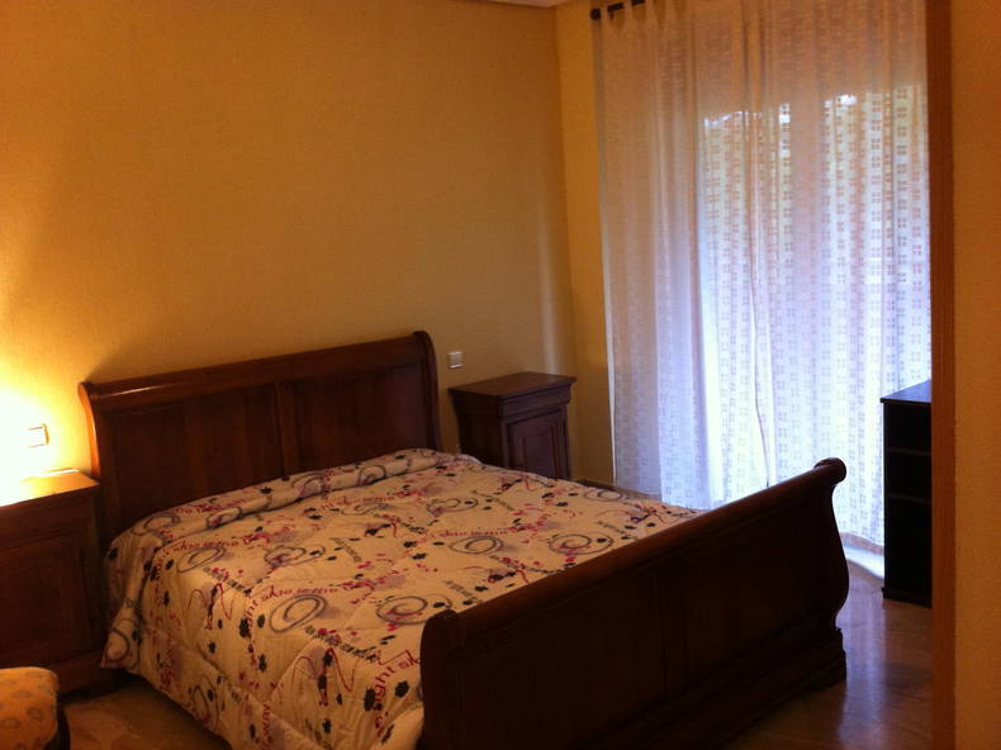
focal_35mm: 35
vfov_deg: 40.7
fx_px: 1012
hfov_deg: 52.6
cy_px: 375
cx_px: 500
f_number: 2.8
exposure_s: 1/15
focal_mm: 3.85
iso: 250
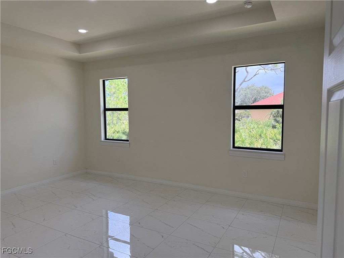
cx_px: 172
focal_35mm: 24
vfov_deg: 56.8
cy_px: 129
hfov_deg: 71.6
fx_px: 239
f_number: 1.78
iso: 100
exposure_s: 1/410
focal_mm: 6.76
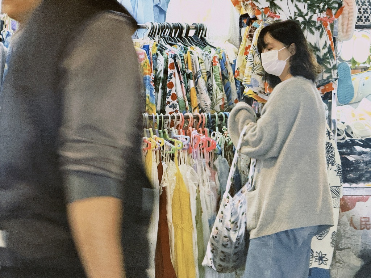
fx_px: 1286
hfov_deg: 16.4
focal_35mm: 120
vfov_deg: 12.3
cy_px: 139
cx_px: 186
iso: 500
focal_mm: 15.66
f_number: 2.8
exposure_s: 1/33
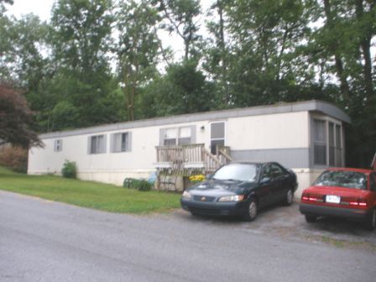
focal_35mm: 36
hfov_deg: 51.4
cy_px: 141
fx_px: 391
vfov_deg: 39.7
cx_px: 188
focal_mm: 6.3
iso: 80
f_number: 3.5
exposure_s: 1/40
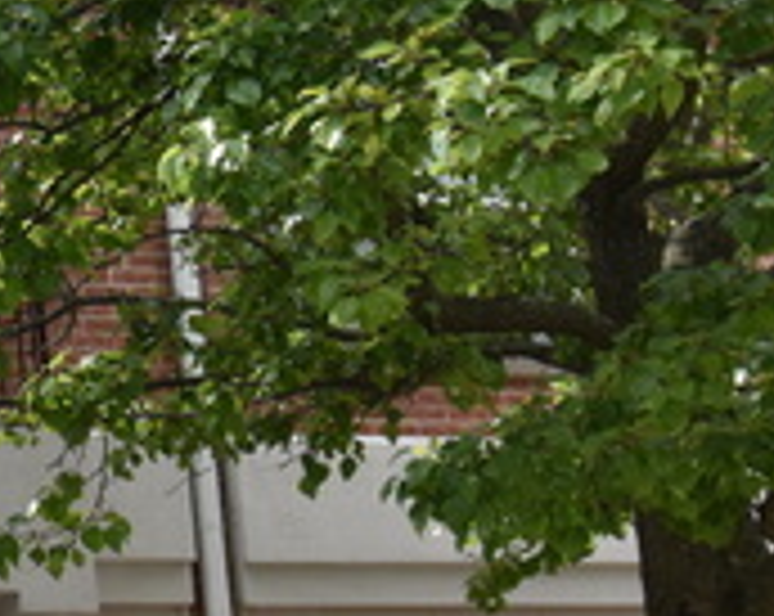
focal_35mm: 105
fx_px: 2401
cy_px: 515
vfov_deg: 14.5
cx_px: -657
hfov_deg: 15.5
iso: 400
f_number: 8
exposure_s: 1/250
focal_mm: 20
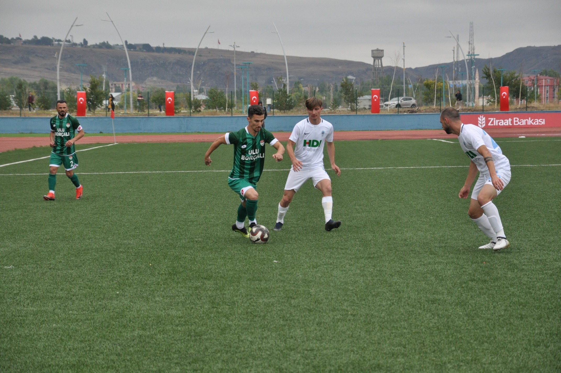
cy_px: 186
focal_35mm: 158
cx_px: 280
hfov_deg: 13.1
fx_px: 2451
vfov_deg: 8.7
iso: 800
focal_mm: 105
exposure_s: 1/800
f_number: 7.1
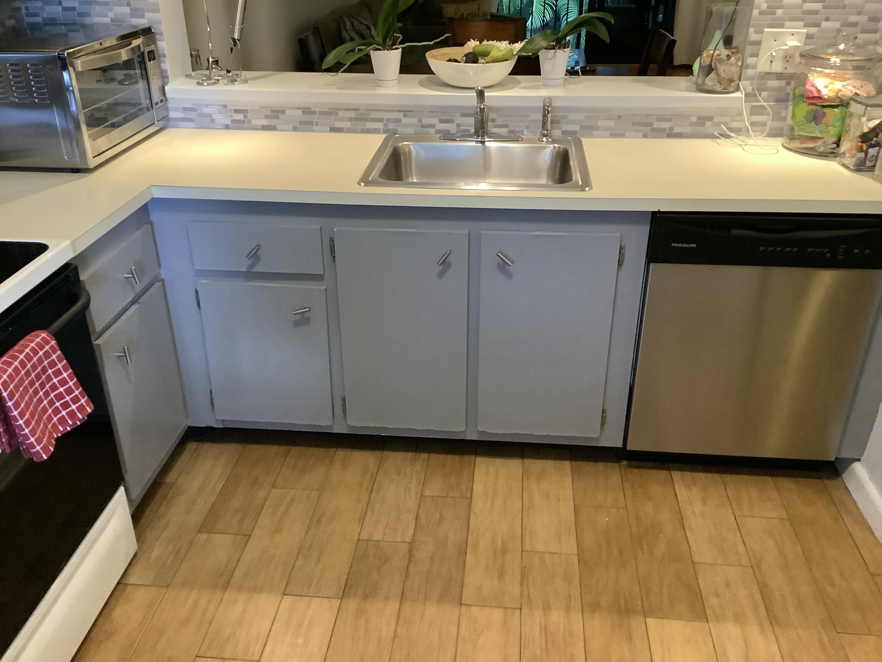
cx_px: 441
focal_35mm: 31
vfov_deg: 45.4
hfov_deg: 58.4
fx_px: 790
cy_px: 331
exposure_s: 1/40
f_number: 2.4
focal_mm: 3.3
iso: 400
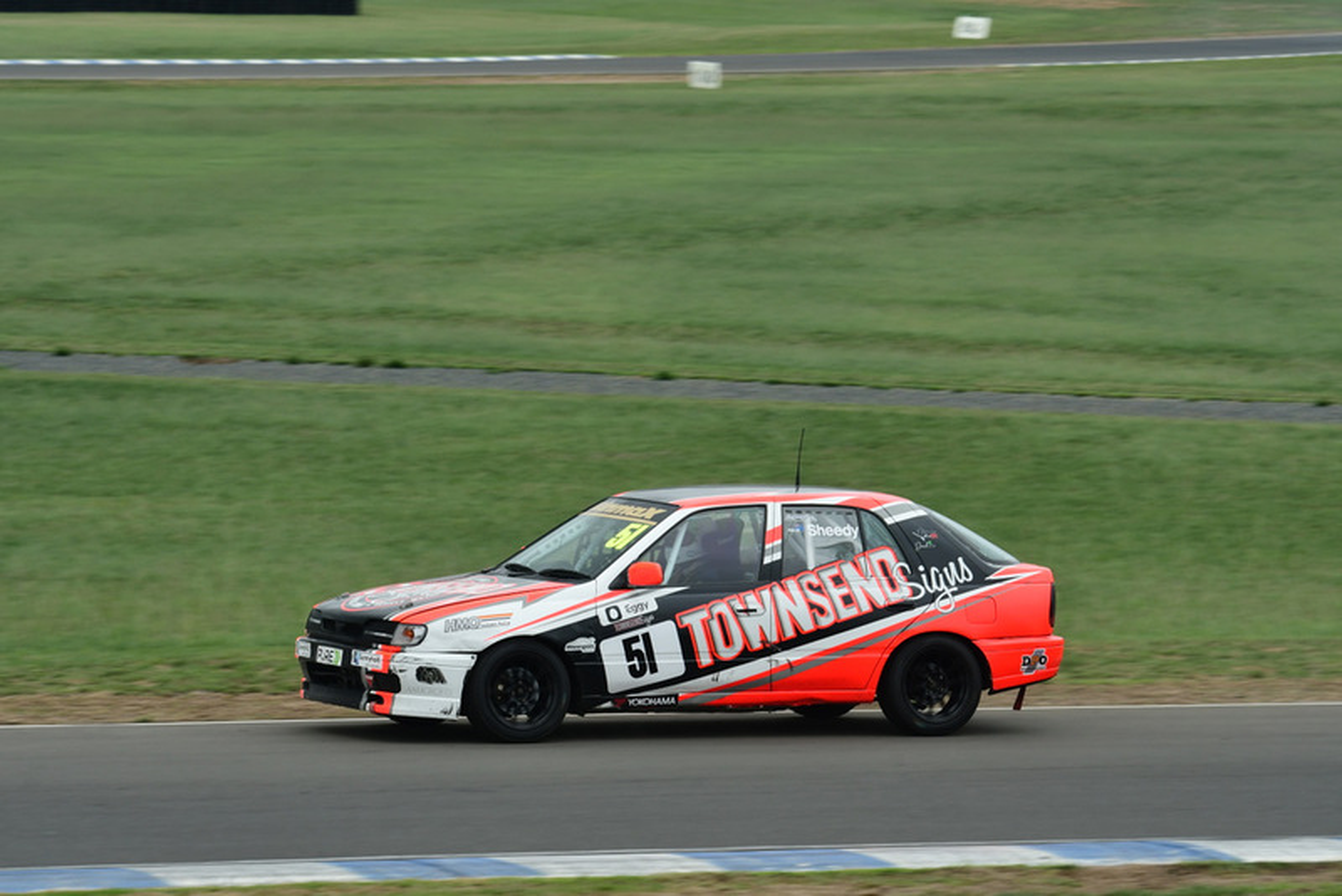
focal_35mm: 202
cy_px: 448
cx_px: 671
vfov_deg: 6.8
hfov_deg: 10.2
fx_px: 7551
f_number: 11
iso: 500
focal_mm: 135
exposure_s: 1/250
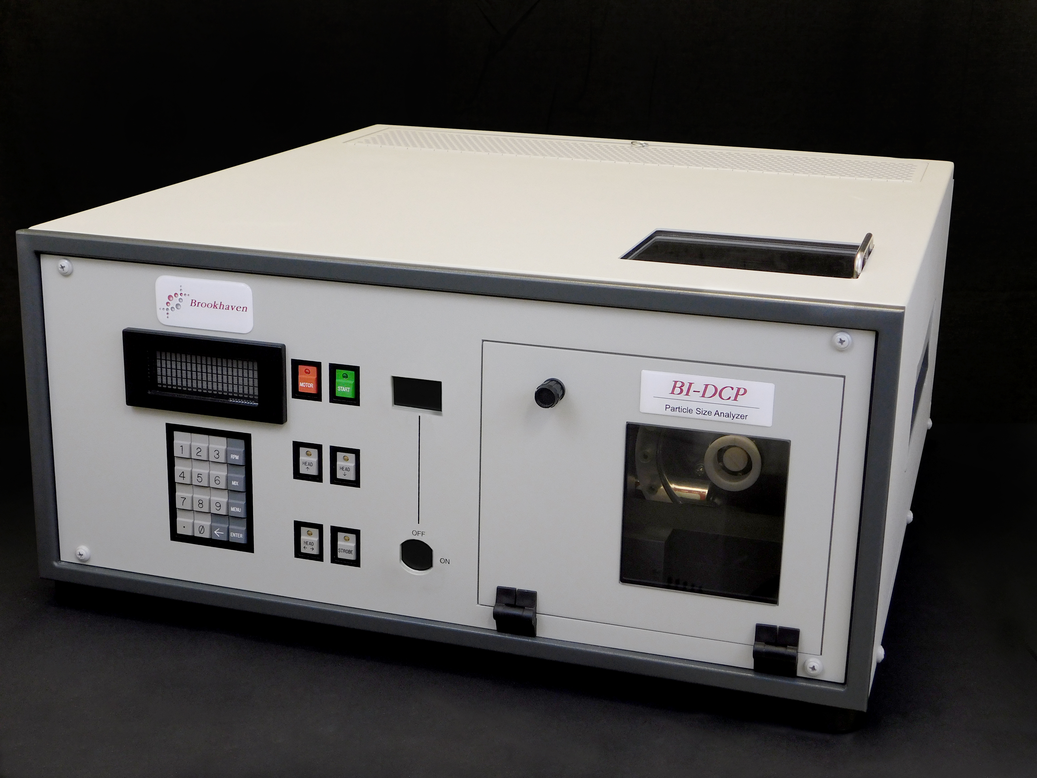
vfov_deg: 28.6
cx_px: 518
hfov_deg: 37.5
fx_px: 1528
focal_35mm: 51
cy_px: 389
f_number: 3.8
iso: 180
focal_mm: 9
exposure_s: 1/30
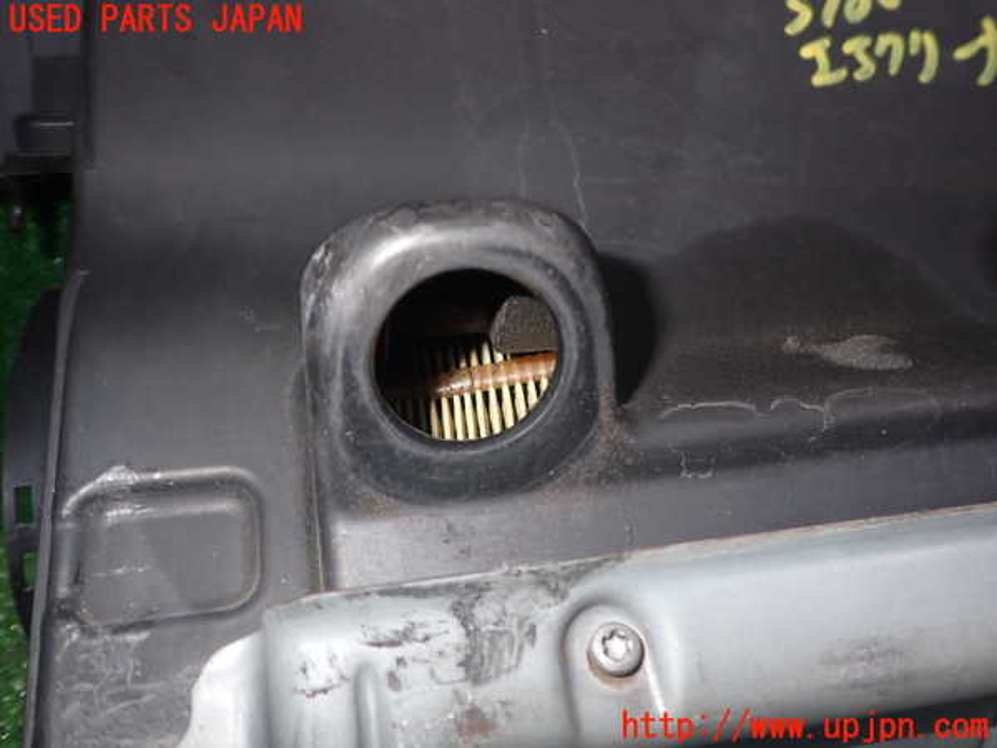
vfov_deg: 46.8
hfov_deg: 60.0
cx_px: 498
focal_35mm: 30
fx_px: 864
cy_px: 374
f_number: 6.3
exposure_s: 1/30
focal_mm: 5.4
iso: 200
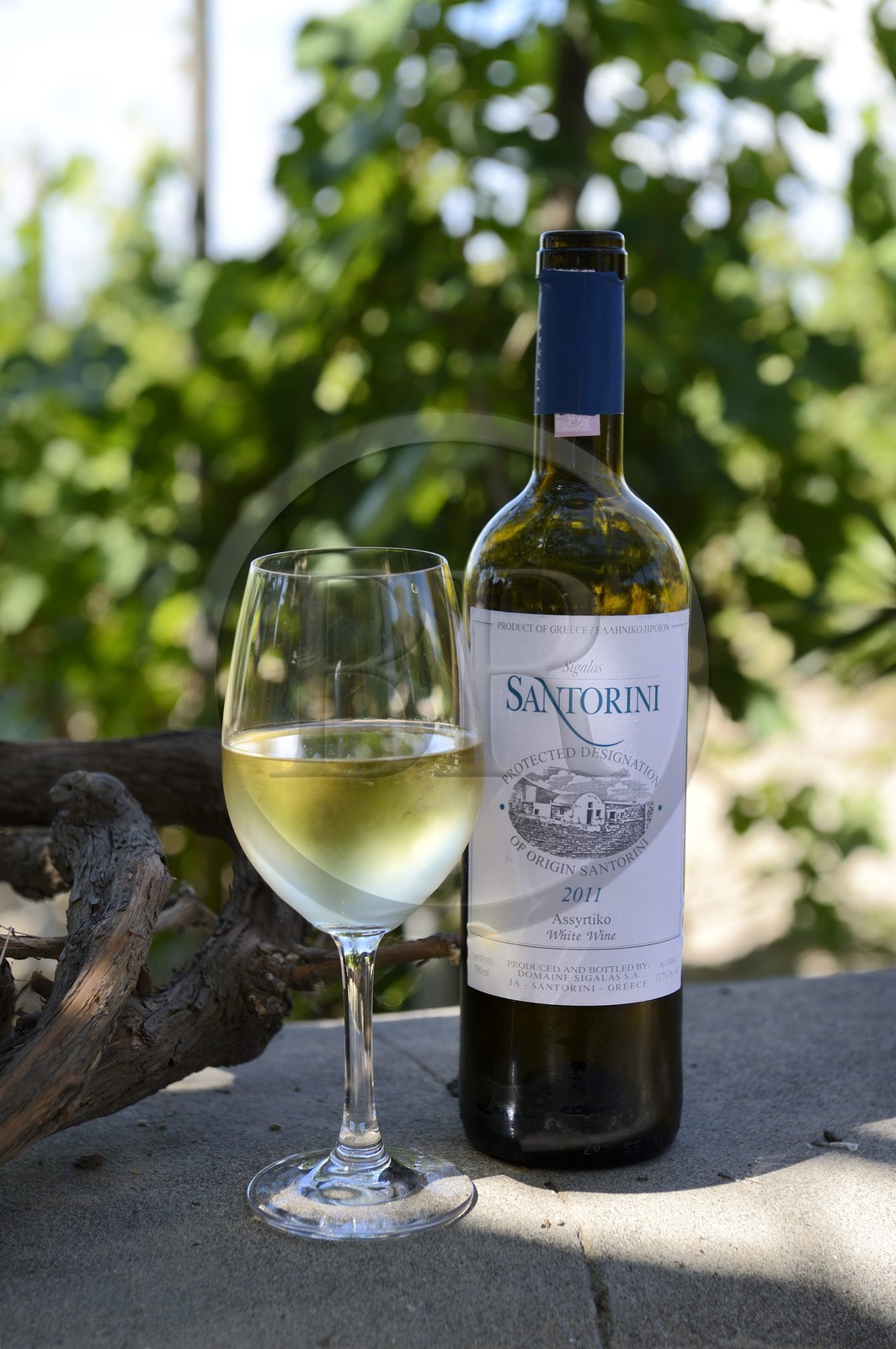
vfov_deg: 28.9
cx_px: 448
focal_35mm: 70
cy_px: 674
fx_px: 2618
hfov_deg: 19.4
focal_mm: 70
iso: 100
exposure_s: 1/200
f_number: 5.6
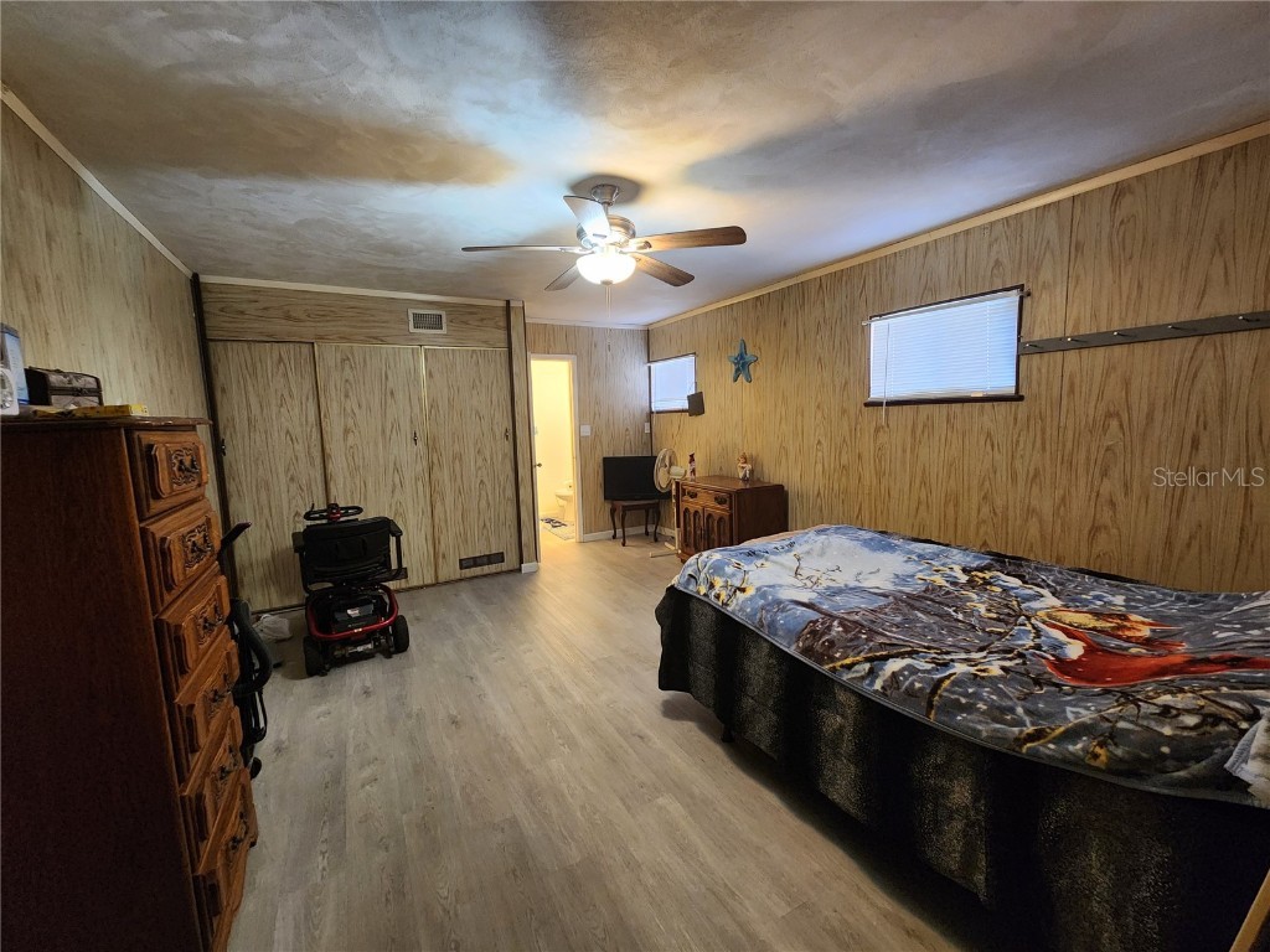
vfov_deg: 89.9
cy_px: 476
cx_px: 635
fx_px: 477
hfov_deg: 106.2
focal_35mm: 13
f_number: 2.2
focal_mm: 2.2
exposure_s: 1/30
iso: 500
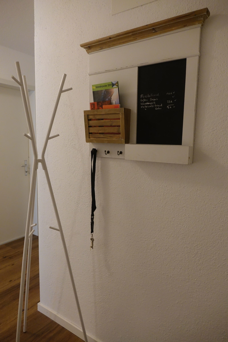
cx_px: 114
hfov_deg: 51.3
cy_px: 171
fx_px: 237
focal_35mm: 25
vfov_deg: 71.5
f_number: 2.8
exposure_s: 1/25
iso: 800
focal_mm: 8.99
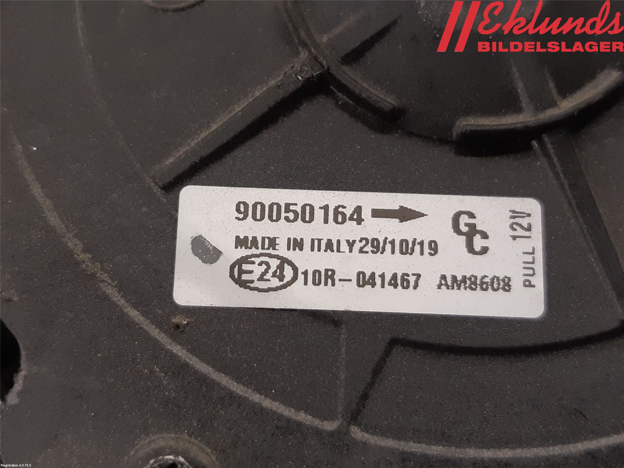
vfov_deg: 53.1
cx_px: 312
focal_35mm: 26
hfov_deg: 67.3
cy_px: 234
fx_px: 469
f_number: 1.7
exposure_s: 1/50
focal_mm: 3.93
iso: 100
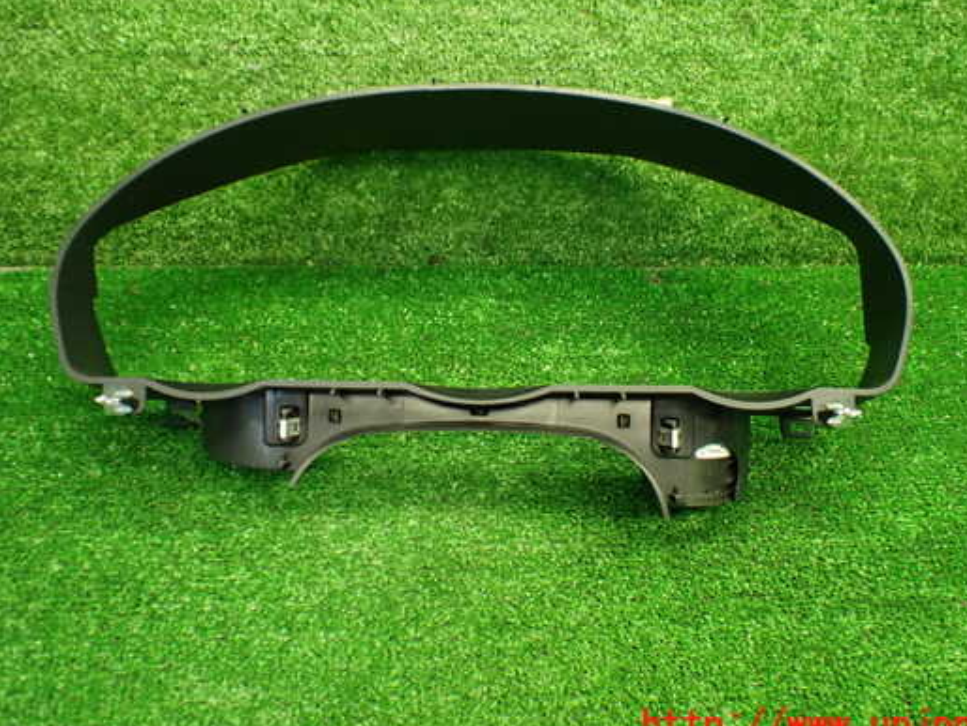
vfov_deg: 40.7
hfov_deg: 52.6
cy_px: 327
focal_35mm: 35
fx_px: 978
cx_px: 502
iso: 800
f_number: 2.3
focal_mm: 5.4
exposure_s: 1/80
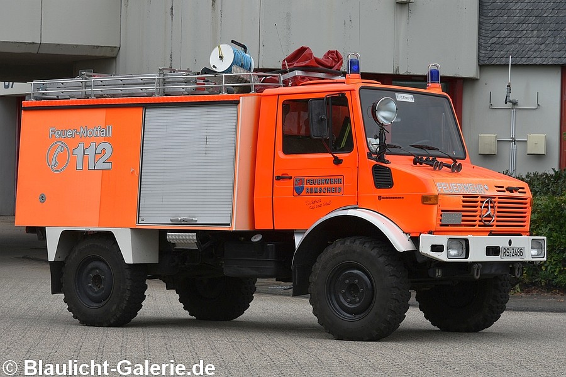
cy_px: 188
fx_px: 1336
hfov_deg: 23.9
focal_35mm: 85
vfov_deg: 16.1
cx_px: 283
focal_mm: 85
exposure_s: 1/250
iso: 220
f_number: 8
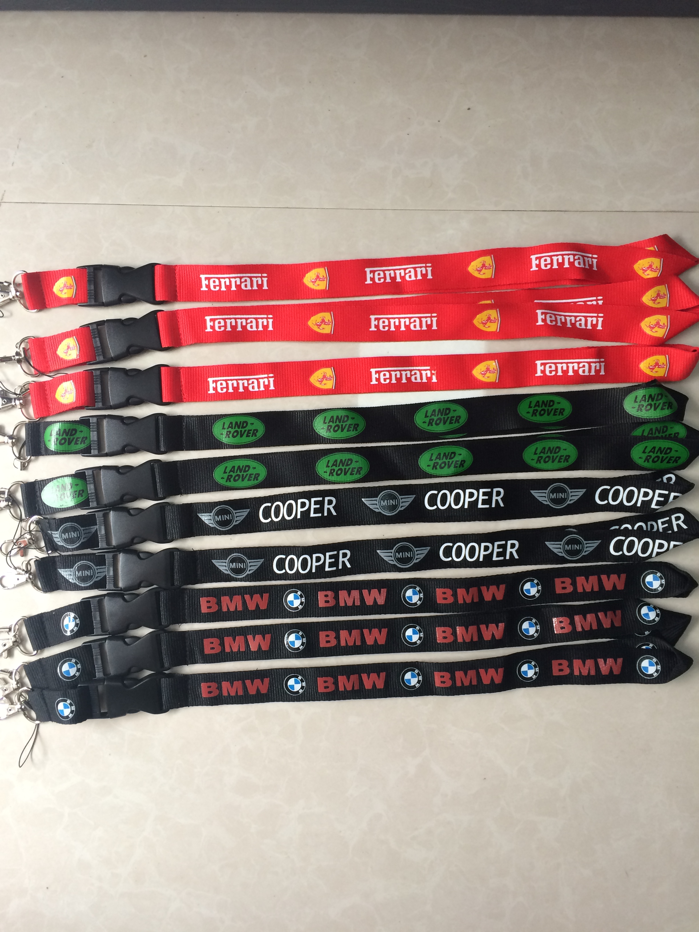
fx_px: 781
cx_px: 350
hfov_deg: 48.2
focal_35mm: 29
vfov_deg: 61.7
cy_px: 466
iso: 40
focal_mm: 4.15
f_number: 2.2
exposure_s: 1/33
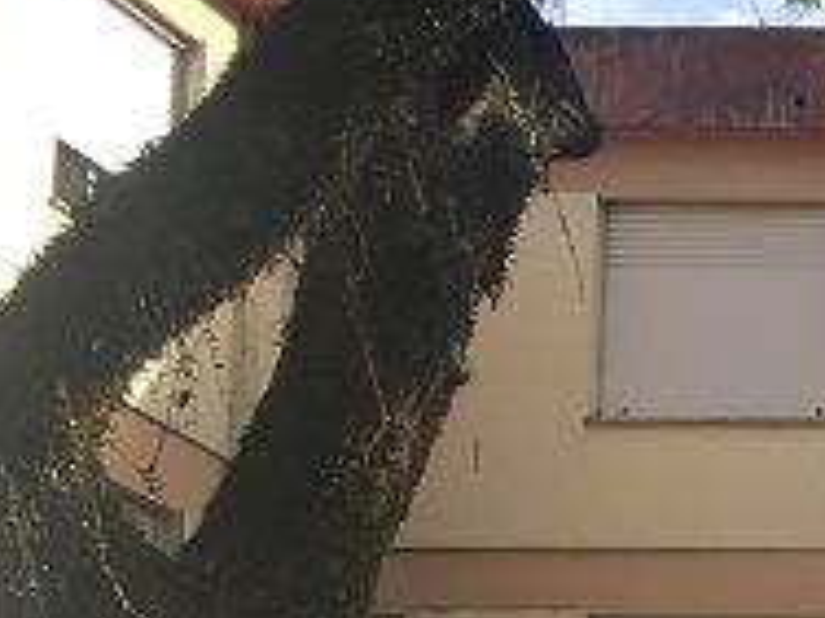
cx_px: 2080
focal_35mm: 154
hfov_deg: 10.7
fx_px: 3670
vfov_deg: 9.3
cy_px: 1012
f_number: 2.2
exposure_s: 1/503
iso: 25
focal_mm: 4.15
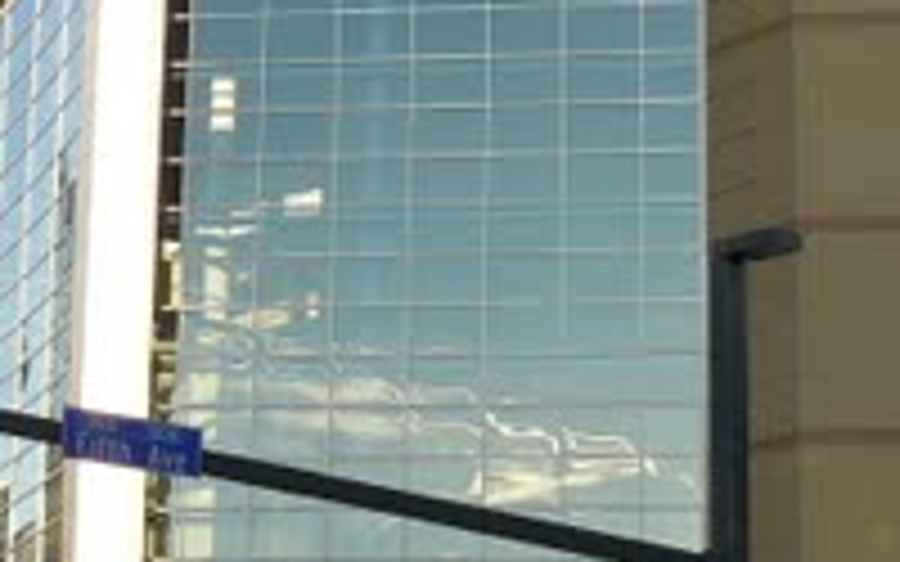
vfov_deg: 10.7
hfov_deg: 17.1
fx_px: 2992
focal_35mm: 122
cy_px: 193
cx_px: 396
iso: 100
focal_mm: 6
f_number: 4
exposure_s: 1/200
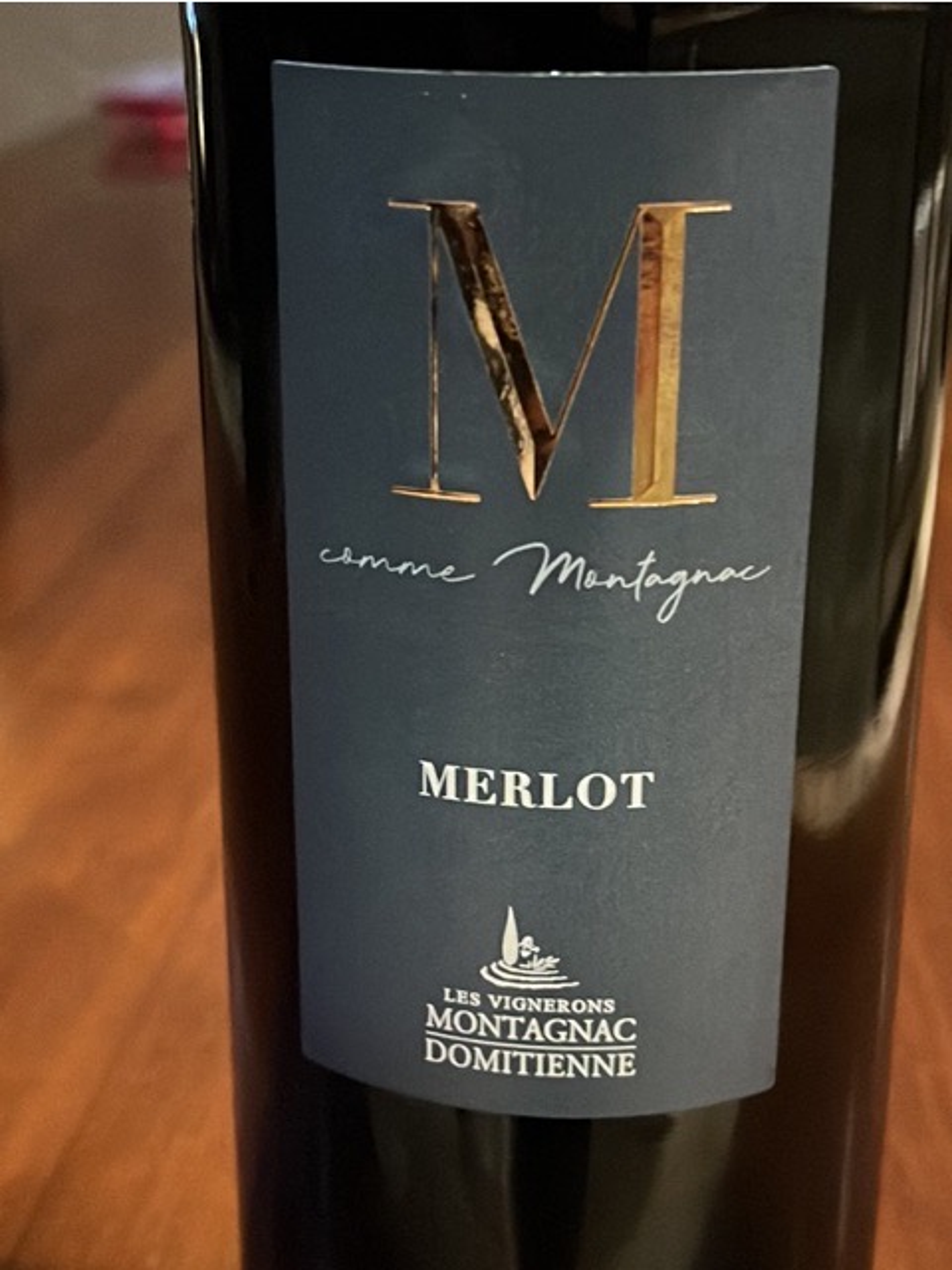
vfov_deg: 65.3
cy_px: 635
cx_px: 476
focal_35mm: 27
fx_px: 990
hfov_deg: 51.4
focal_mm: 5.1
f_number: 1.6
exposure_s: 1/50
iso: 2000
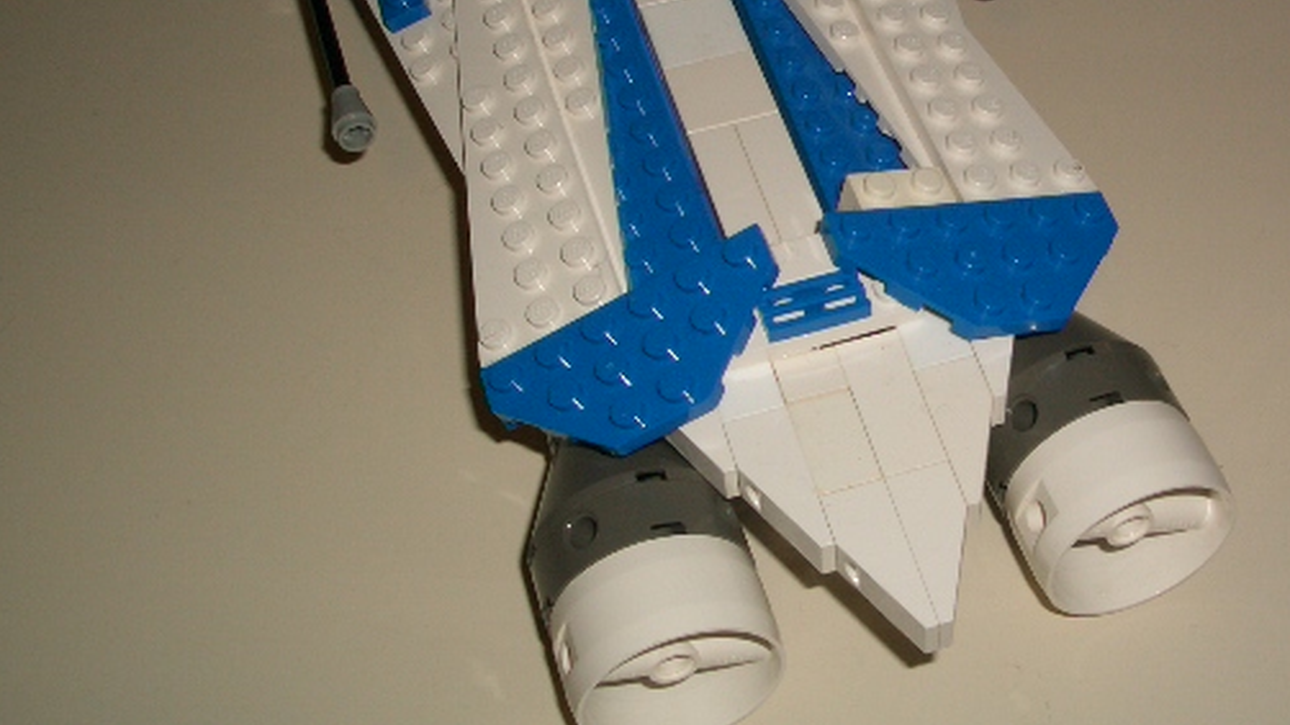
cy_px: 157
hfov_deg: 36.5
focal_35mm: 57
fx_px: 1949
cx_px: 763
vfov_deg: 20.8
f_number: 4.6
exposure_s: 1/60
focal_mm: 6.8
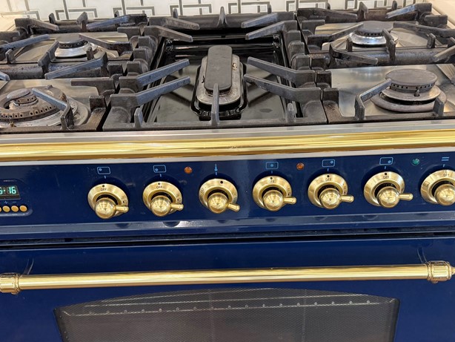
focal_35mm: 40
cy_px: 226
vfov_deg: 35.7
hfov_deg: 46.8
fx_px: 526
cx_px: 237
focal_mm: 6.76
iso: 200
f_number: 1.78
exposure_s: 1/60
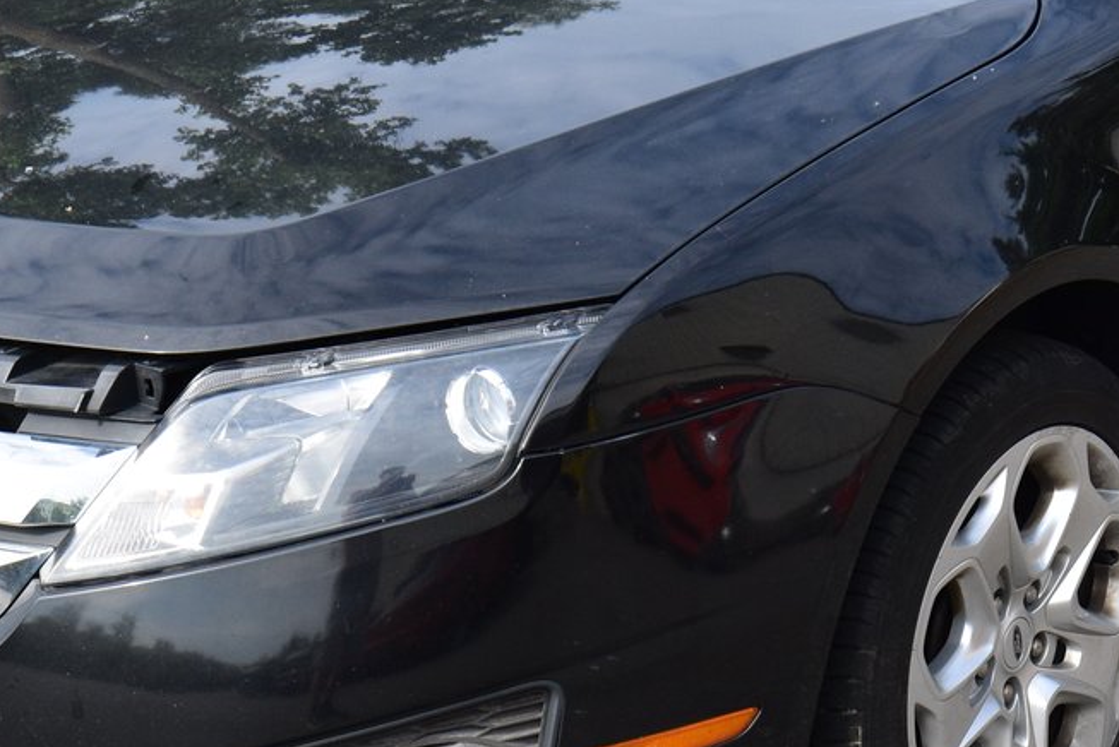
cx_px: 731
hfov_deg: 23.5
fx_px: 2674
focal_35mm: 86
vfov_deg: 15.9
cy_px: 364
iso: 400
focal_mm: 22
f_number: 10
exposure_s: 1/320
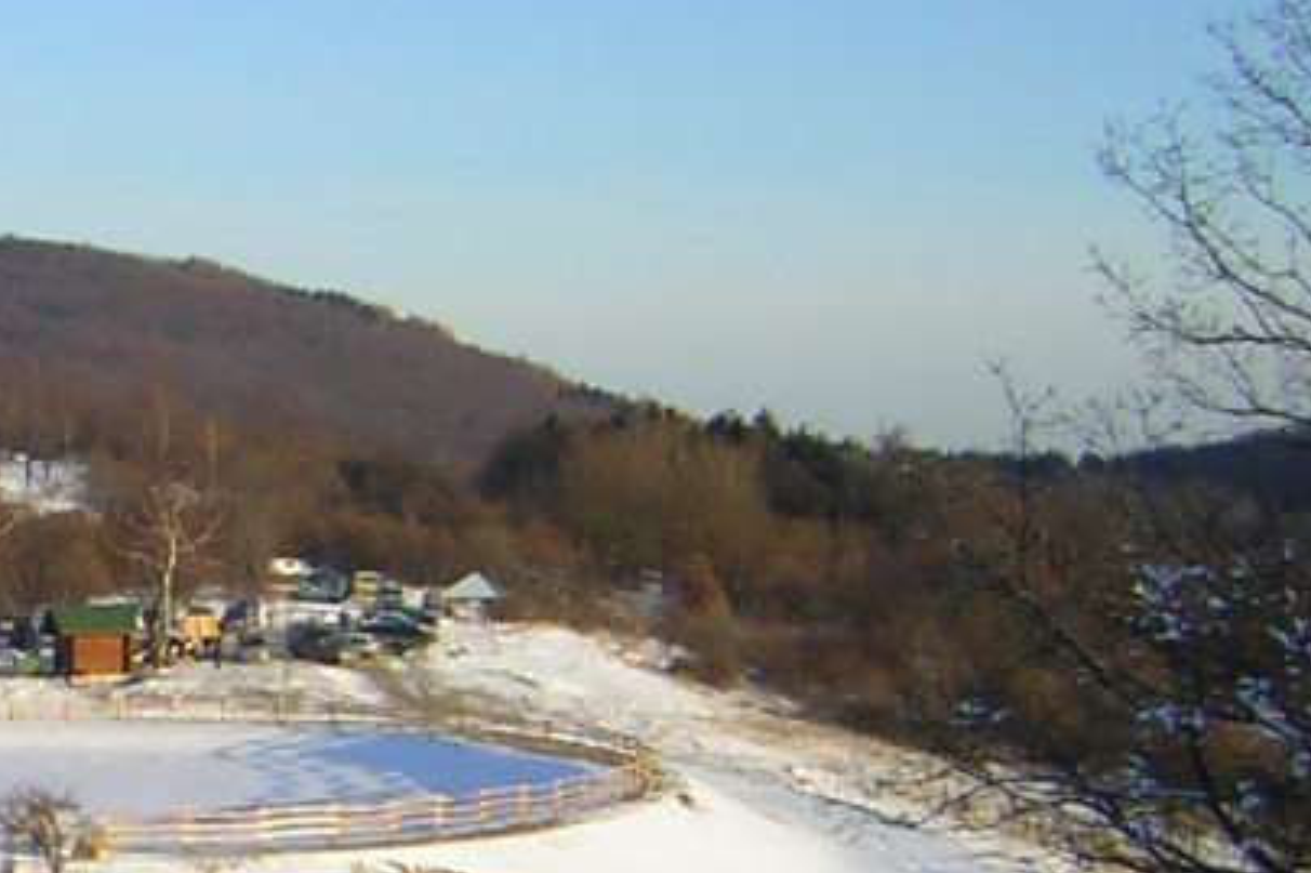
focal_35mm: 95
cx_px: -221
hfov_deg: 20.2
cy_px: 772
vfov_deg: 14.3
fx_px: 3458
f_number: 5.2
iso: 50
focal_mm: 4.7
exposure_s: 1/205
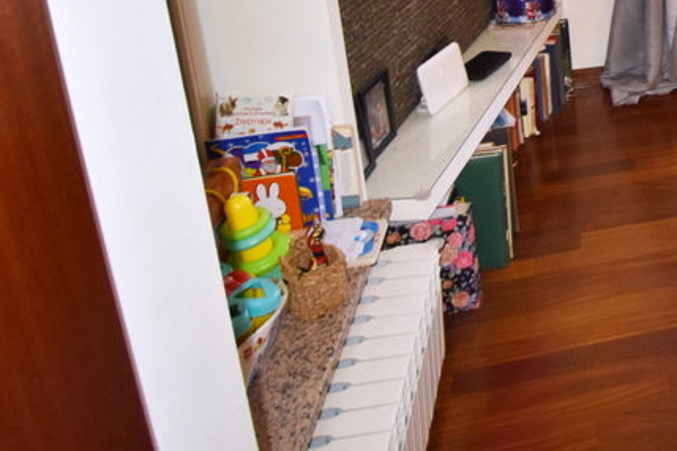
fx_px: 790
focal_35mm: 42
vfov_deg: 27.8
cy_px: -98
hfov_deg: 36.7
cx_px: 794
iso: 560
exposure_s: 1/60
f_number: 4.5
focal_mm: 10
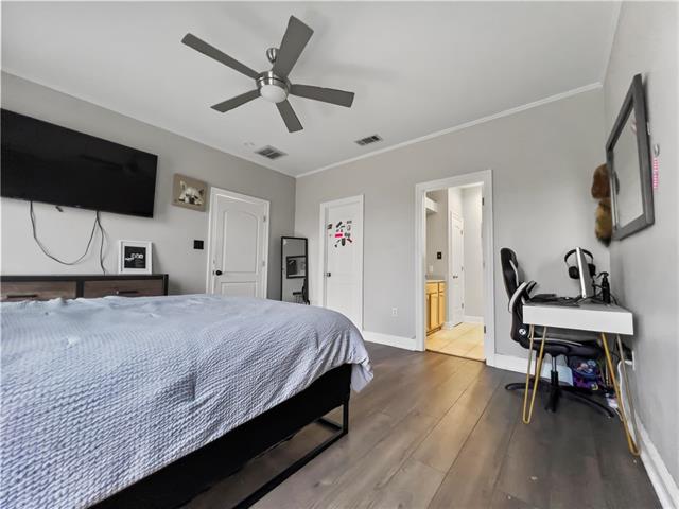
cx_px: 340
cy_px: 254
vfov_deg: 89.9
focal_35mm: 13
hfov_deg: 106.2
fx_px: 255
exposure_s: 1/60
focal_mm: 1.57
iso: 320
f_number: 1.8
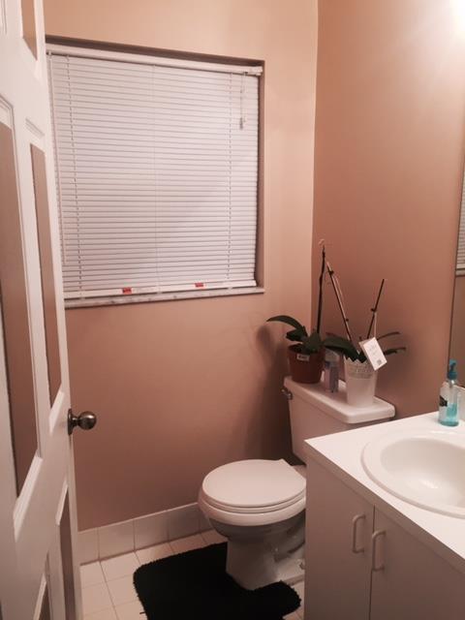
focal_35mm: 29
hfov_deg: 48.2
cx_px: 232
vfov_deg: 61.7
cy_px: 310
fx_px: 519
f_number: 2.2
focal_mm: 4.15
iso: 80
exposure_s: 1/30
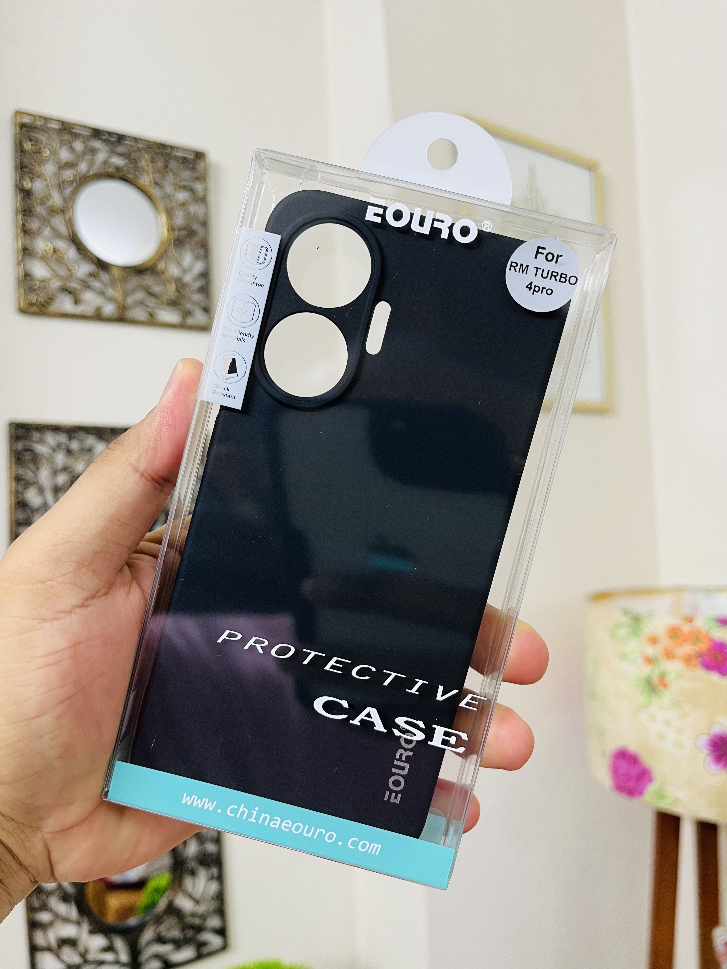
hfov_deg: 53.1
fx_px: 728
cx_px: 364
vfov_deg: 67.3
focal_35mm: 26
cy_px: 484
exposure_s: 1/50
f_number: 1.6
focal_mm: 5.1
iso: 100
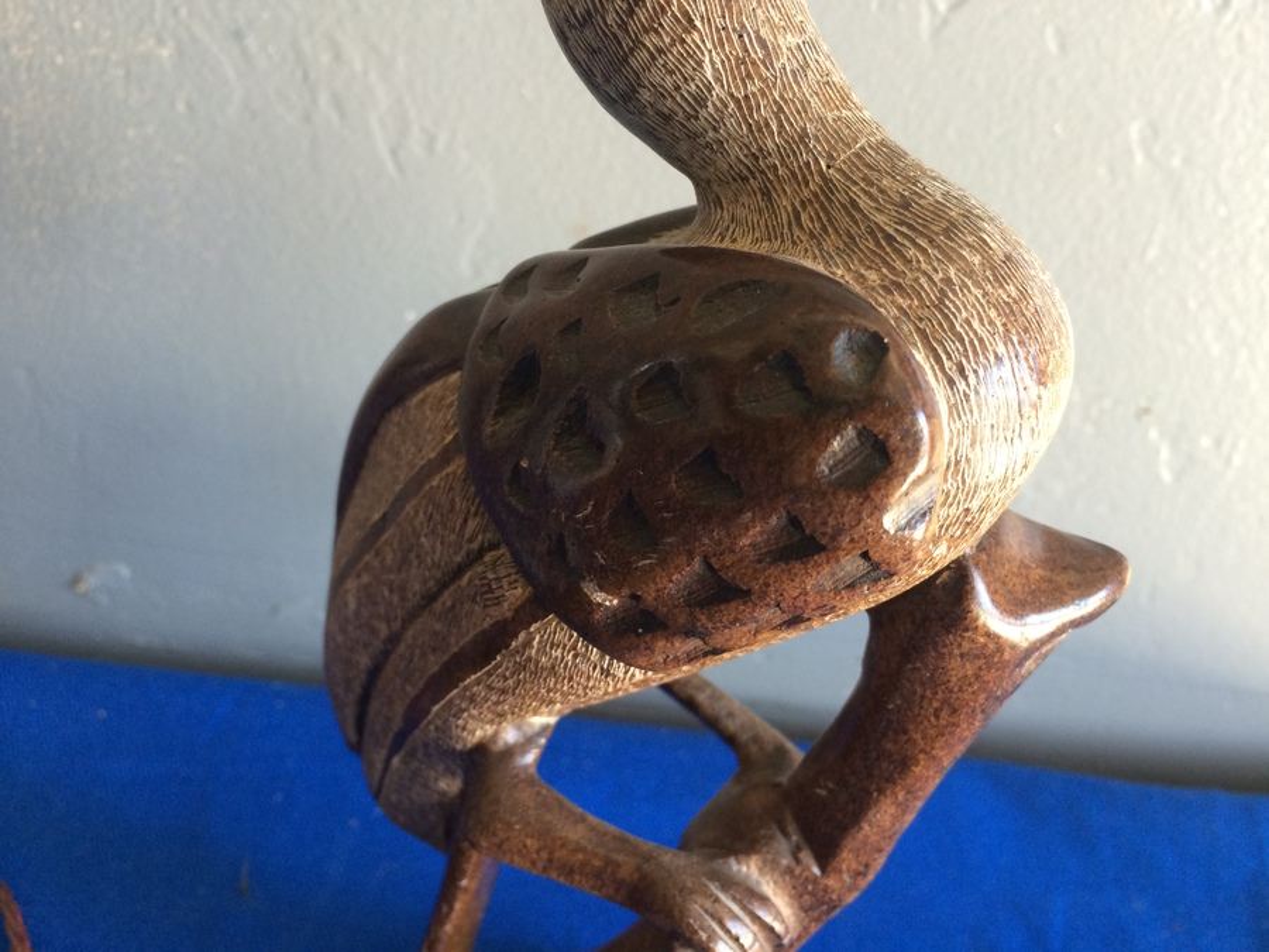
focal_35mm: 29
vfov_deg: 48.2
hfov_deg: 61.7
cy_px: 476
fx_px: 1063
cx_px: 634
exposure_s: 1/30
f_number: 2.2
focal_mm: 4.15
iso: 100
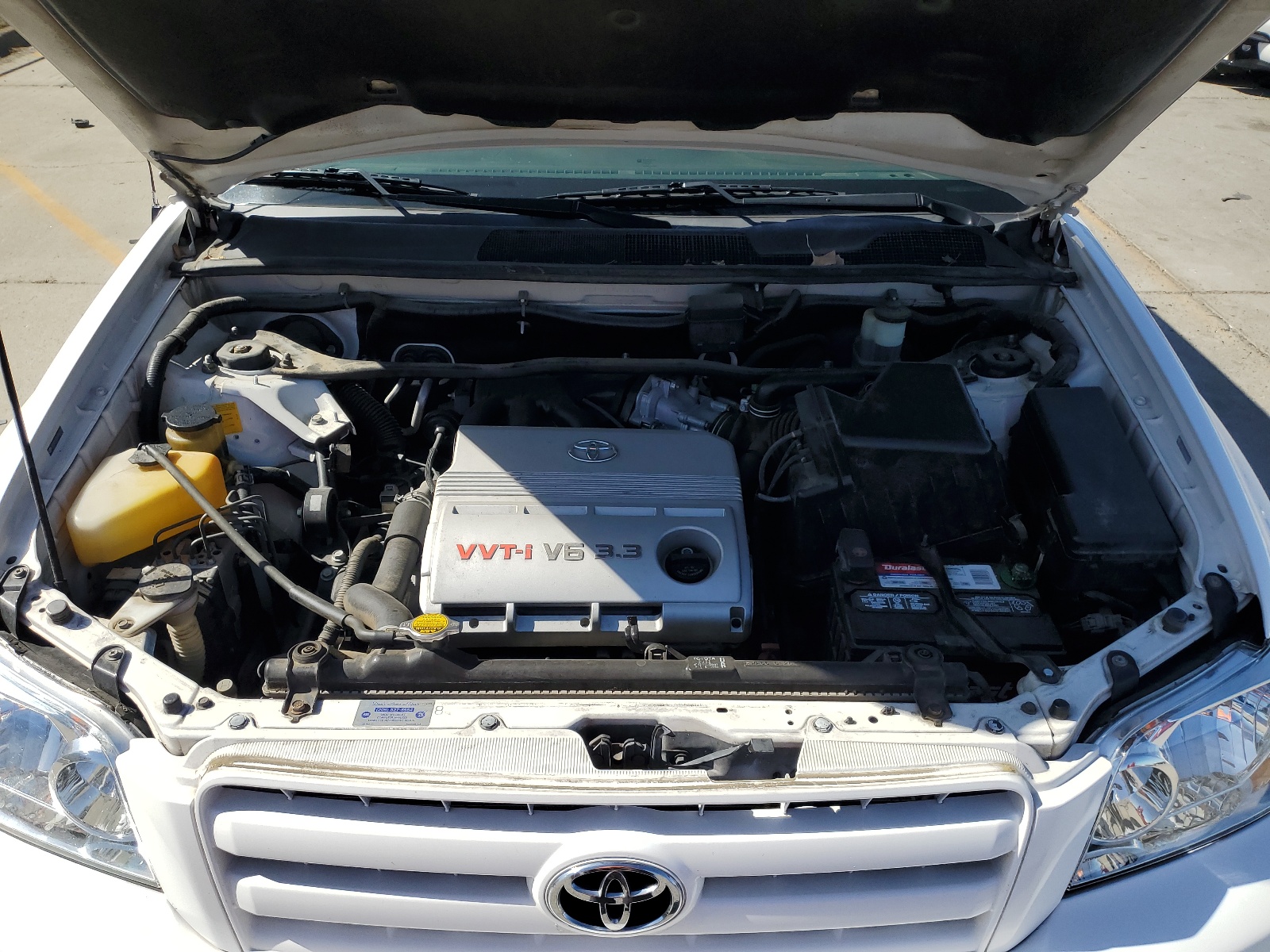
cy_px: 476
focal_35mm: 26
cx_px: 635
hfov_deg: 67.3
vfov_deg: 53.1
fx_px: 954
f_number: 1.5
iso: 50
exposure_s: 1/3333
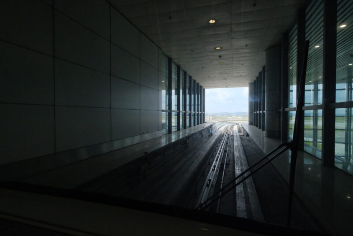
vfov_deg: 67.4
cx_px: 182
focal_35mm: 18
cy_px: 118
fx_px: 177
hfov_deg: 89.9
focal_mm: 11
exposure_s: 1/2000
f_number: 6.4
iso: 5000
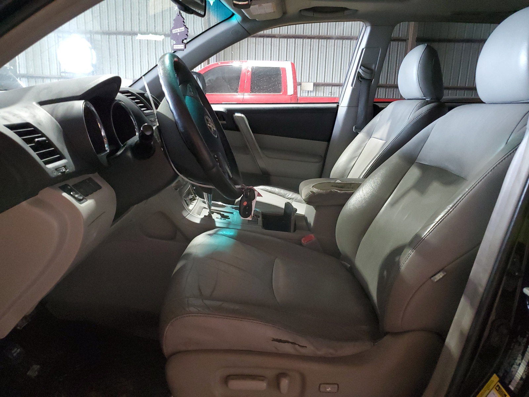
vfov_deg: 53.1
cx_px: 264
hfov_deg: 67.3
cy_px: 198
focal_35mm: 26
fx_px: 397
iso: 426
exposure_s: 1/15
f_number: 1.5
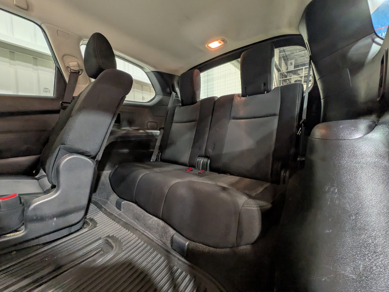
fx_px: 157
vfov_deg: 85.7
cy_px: 146
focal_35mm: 14
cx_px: 194
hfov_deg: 102.1
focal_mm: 1.83
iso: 178
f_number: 2.2
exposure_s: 1/20
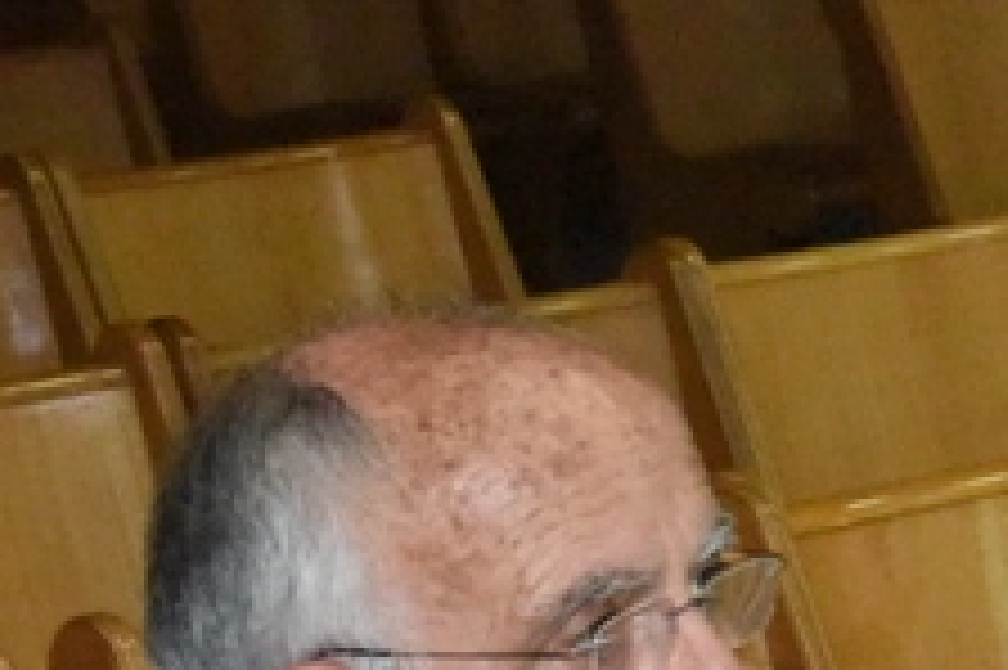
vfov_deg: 7.5
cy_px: 686
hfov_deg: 10.7
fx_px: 5120
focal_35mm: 183
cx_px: 1629
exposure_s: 1/250
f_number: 11
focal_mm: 40
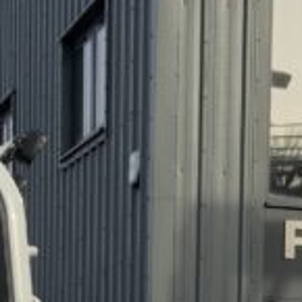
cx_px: 250
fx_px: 1787
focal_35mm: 181
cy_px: 577
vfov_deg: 9.1
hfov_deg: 9.6
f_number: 1.8
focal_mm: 3
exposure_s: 1/912
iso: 16
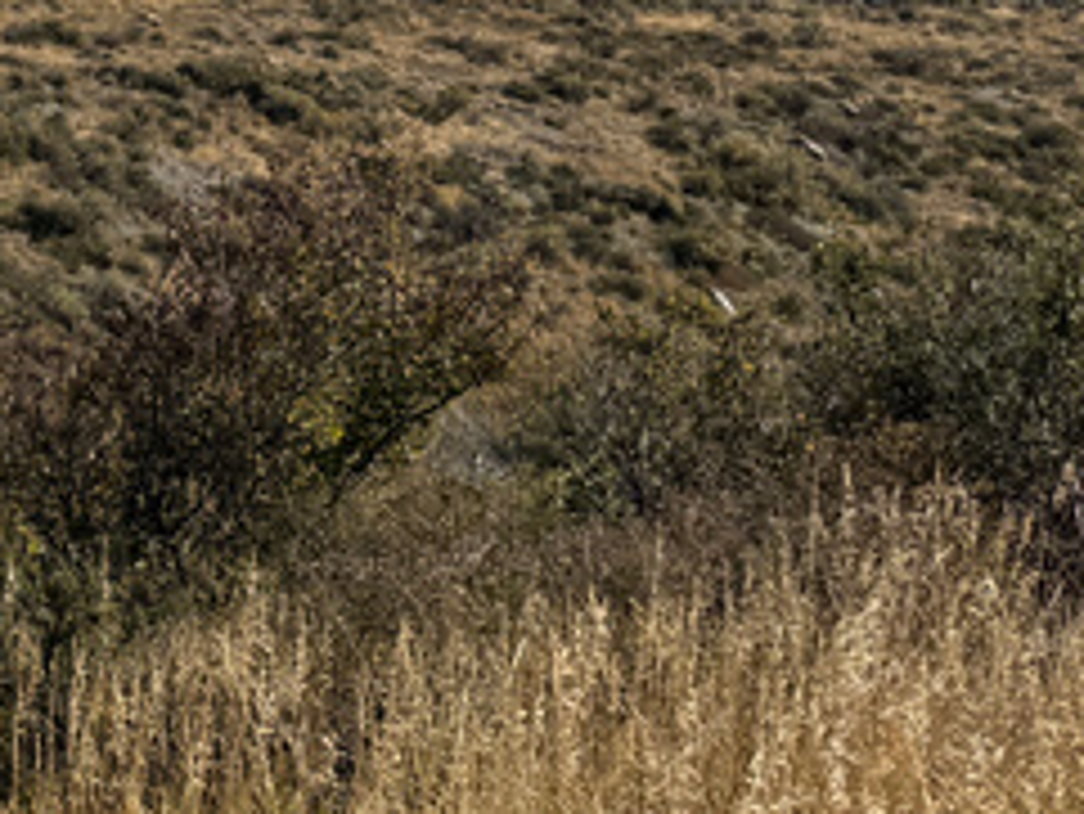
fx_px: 3196
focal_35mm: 102
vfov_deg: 14.4
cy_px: 90
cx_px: -1012
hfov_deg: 15.7
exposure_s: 1/6173
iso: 80
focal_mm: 6.76
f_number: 1.78
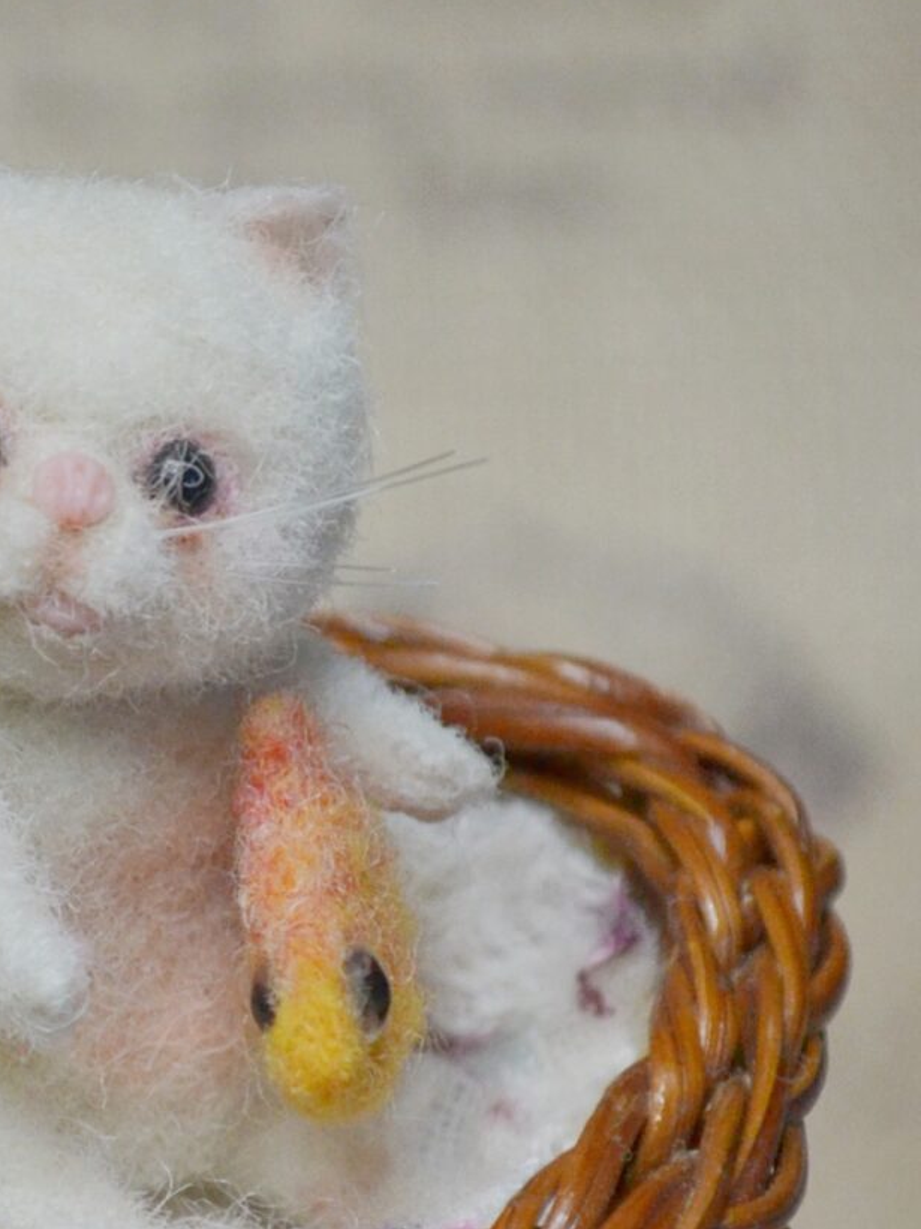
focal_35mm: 248
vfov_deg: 8.0
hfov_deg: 6.0
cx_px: 91
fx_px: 8787
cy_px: 584
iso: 800
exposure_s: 1/200
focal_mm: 55
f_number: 6.3
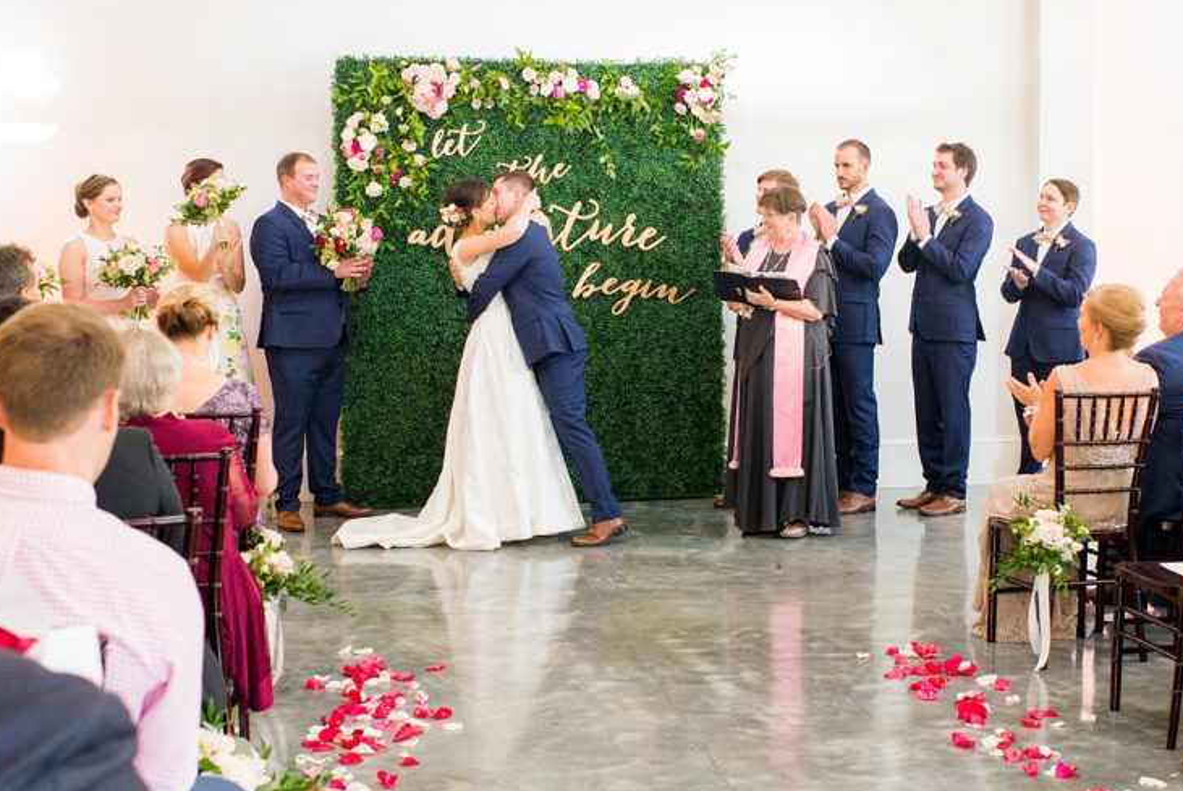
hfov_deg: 40.3
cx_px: 584
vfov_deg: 27.6
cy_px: 391
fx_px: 1612
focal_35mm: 49
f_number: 3.5
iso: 2200
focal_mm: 35
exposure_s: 1/200
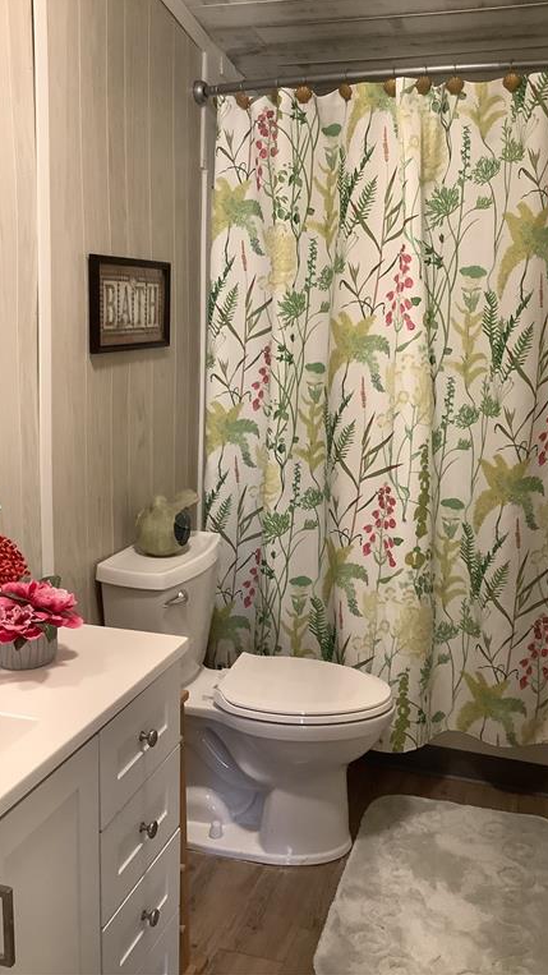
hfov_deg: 34.6
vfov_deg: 58.0
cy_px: 486
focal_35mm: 34
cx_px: 298
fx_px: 879
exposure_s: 1/50
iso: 200
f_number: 2.4
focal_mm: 3.3
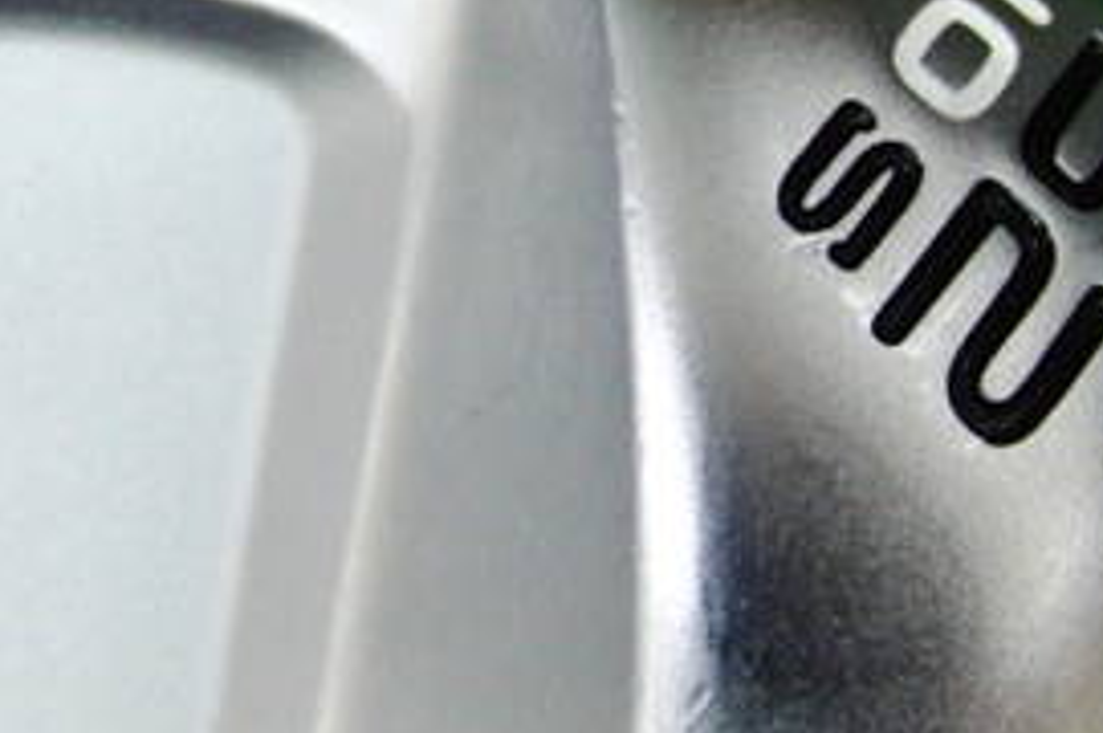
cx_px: 643
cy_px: 122
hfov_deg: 22.4
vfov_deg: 14.9
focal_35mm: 91
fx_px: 2785
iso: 400
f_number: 3.6
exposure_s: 1/60
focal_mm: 6.42
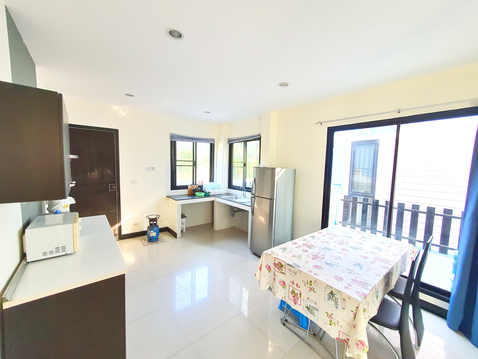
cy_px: 180
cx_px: 239
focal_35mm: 13
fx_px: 180
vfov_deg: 89.9
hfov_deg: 106.2
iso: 125
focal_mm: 1.8
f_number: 2.2
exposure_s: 1/50
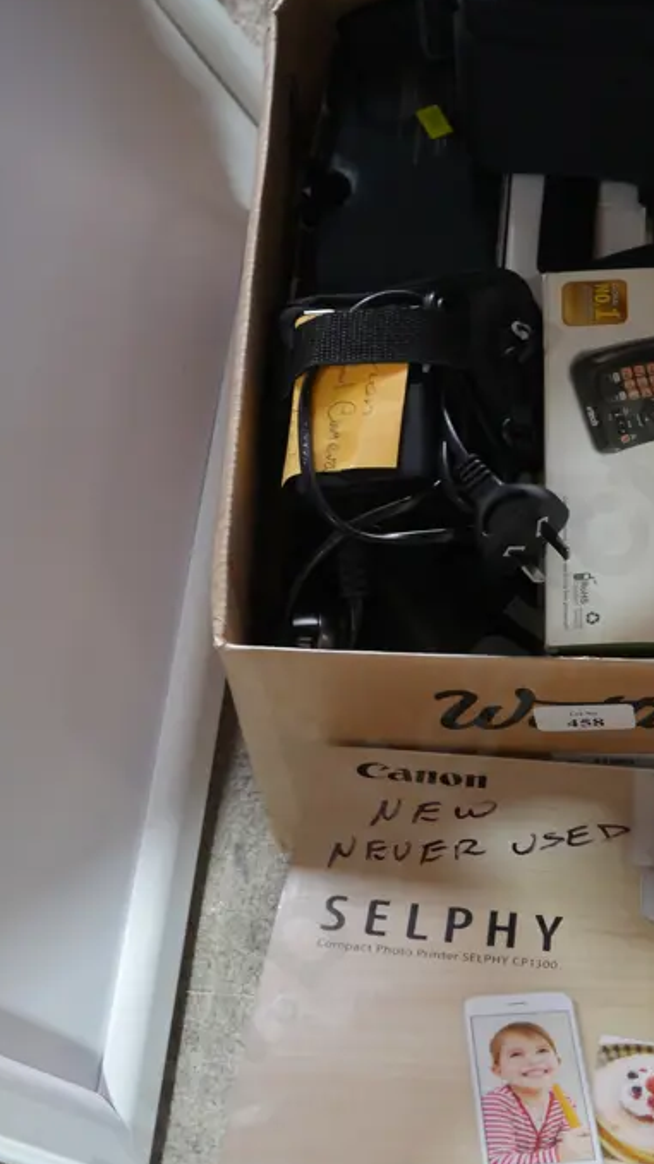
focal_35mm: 56
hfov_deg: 21.1
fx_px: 1728
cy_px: 592
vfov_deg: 37.2
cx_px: 564
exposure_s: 1/60
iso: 1250
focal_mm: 17
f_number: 4
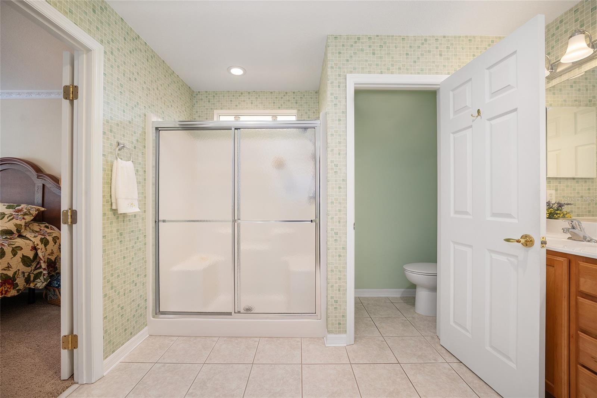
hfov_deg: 104.3
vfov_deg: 81.2
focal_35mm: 14
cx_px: 298
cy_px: 199
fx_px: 232
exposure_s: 1/13
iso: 400
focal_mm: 14
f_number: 7.1
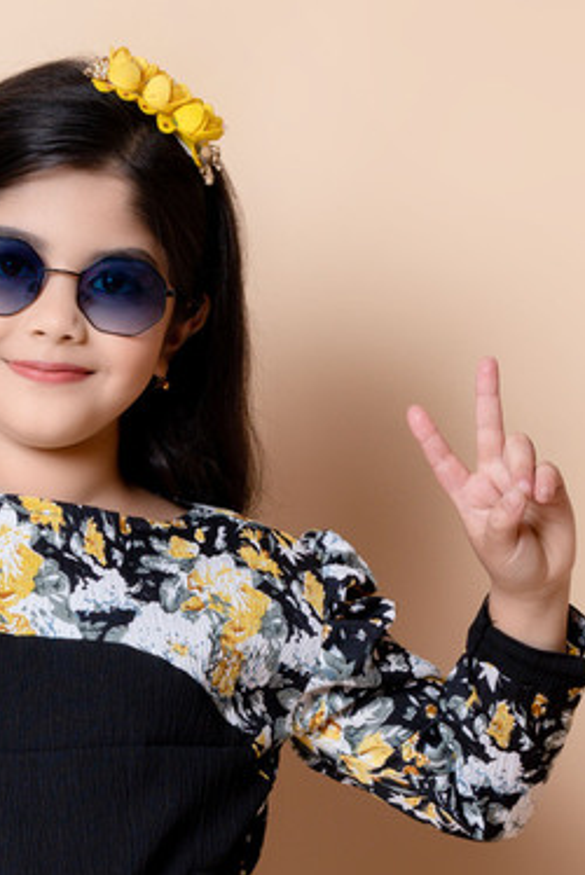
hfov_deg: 7.3
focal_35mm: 187
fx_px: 4549
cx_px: 51
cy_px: 1151
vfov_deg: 10.7
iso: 250
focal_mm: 70
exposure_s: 1/160
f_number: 11
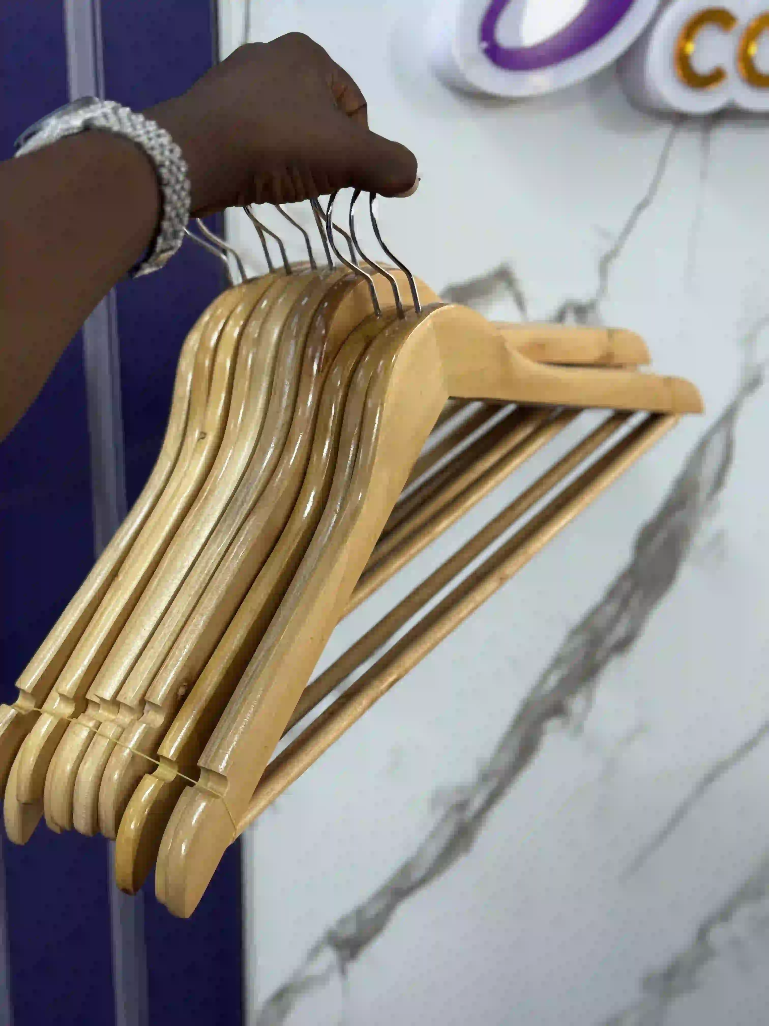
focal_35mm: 48
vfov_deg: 39.7
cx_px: 384
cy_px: 513
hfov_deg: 30.3
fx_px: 1422
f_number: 1.78
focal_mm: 6.76
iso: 64
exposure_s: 1/196
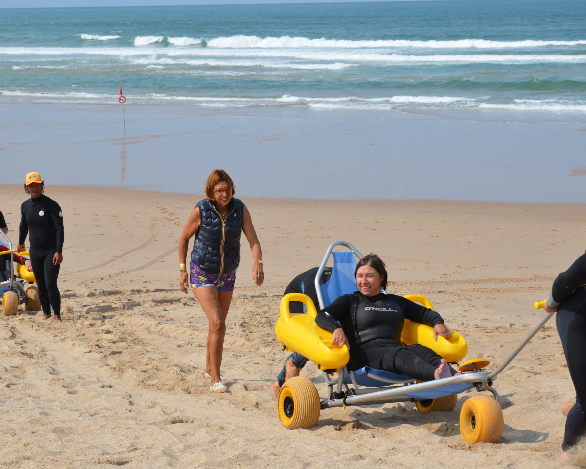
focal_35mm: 99
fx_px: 1717
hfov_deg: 19.4
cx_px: 285
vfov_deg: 15.5
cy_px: 234
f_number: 9
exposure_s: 1/320
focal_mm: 58
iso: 100
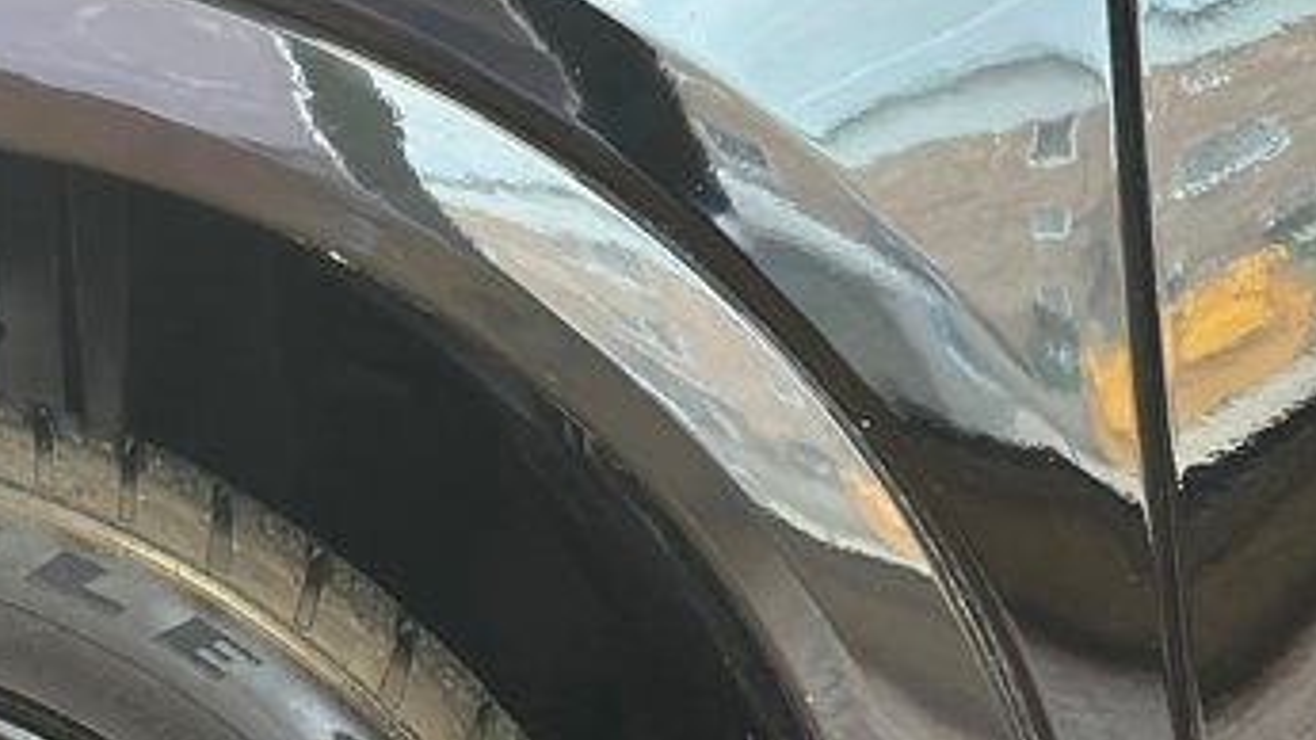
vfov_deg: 7.8
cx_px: -538
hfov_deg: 13.2
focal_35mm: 155
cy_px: 866
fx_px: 5408
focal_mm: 6.86
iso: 320
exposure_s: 1/40
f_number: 1.78
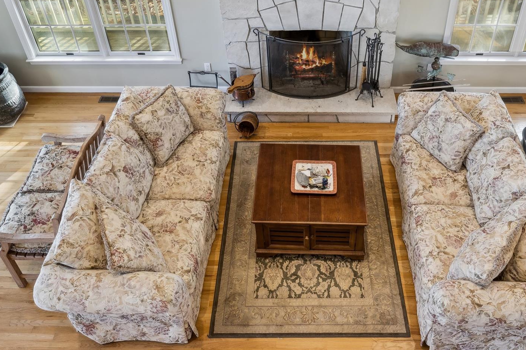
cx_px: 333
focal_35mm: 35
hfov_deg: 53.8
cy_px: 119
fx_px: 511
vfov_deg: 37.5
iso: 200
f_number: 8
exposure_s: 1/15
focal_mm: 24
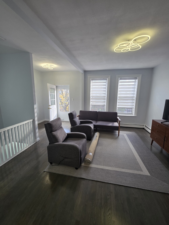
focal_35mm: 13
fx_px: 85
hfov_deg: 89.9
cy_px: 112
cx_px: 84
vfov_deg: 106.2
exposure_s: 1/120
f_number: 1.9
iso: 125
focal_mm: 2.2
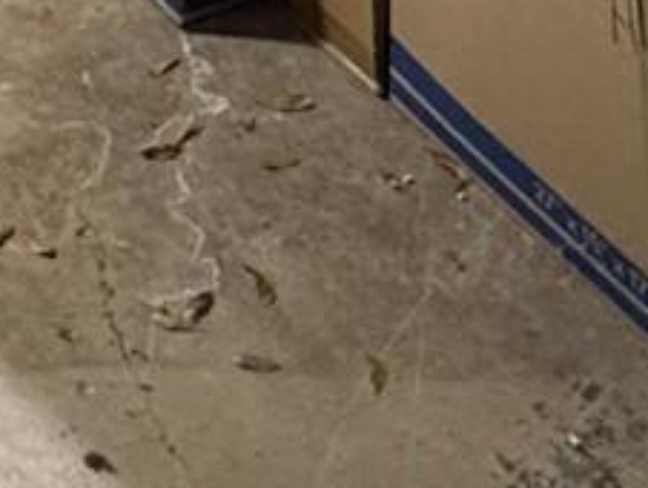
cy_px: -1097
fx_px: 1855
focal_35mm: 99
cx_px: 118
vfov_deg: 9.9
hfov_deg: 19.6
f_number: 2.2
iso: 250
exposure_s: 1/60
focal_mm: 2.22
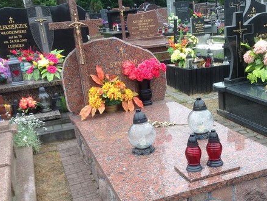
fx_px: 370
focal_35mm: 48
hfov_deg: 39.4
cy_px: 133
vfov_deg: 30.1
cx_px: 166
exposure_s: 1/516
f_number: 2.4
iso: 50
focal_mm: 4.12
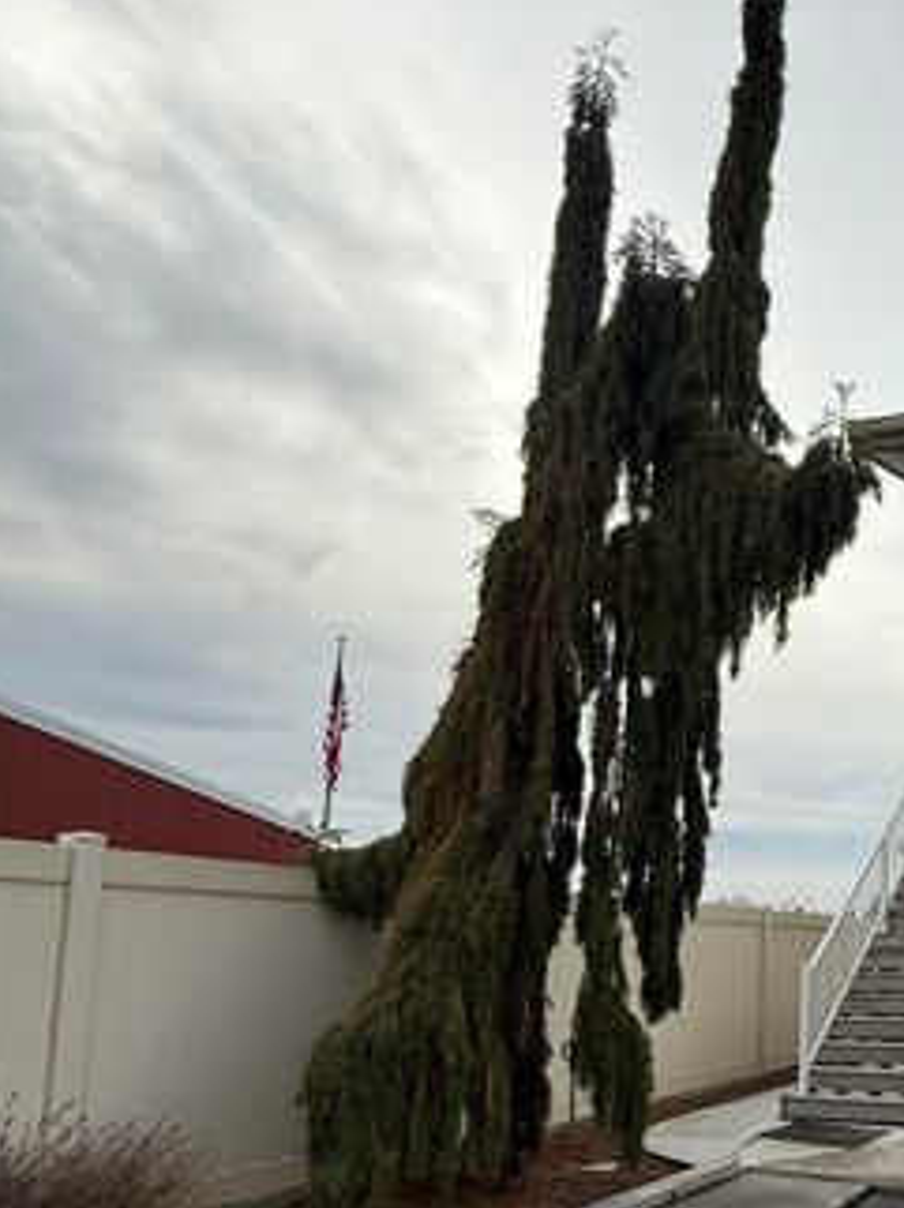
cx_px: 919
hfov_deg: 41.4
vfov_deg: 60.1
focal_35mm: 29
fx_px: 1011
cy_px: 812
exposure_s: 1/1167
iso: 50
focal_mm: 2.22
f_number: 2.2
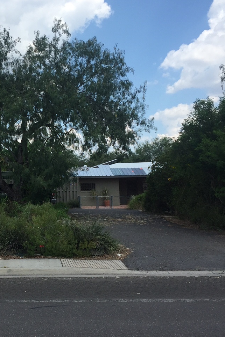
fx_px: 478
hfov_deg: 25.5
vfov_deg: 38.9
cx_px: 13
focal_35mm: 51
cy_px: 180
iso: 32
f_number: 2.2
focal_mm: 4.15
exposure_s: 1/1721
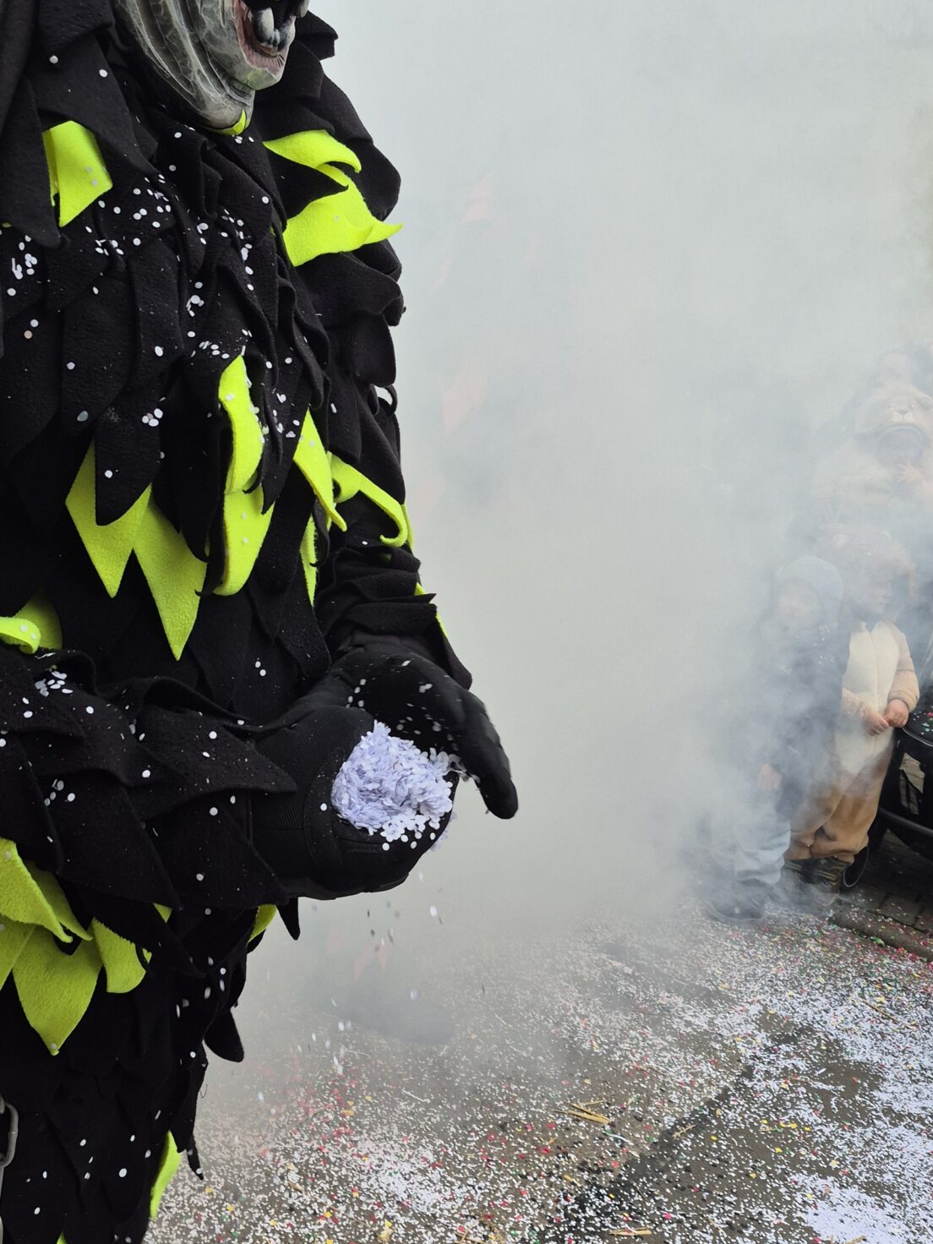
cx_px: 345
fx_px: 1437
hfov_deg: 35.7
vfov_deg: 46.6
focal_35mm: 40
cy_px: 502
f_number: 1.8
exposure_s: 1/233
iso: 25
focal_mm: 5.4
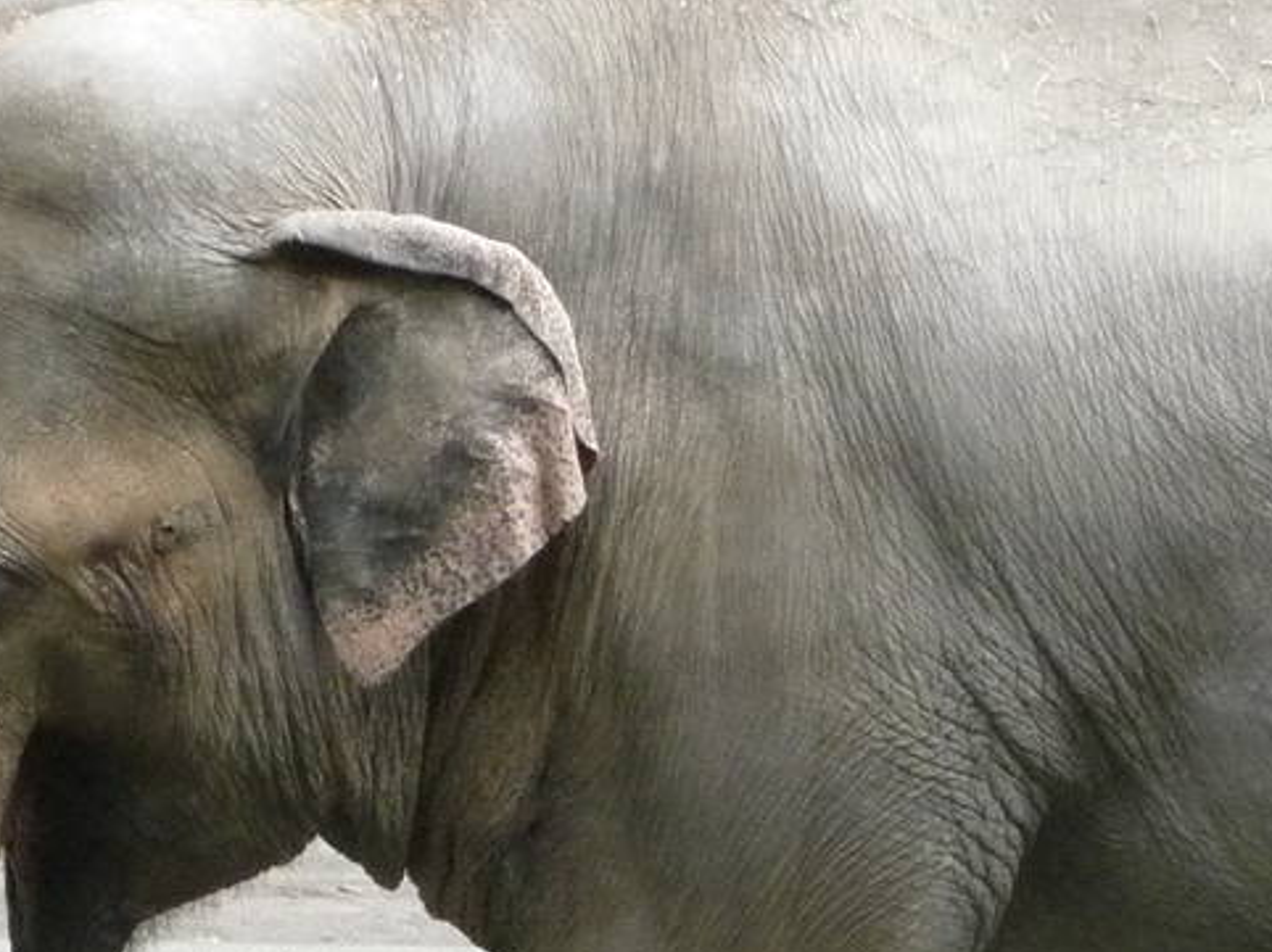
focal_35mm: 372
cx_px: 742
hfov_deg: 5.3
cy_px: 841
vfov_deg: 4.0
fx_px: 13663
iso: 400
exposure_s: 1/500
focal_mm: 19.1
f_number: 4.7
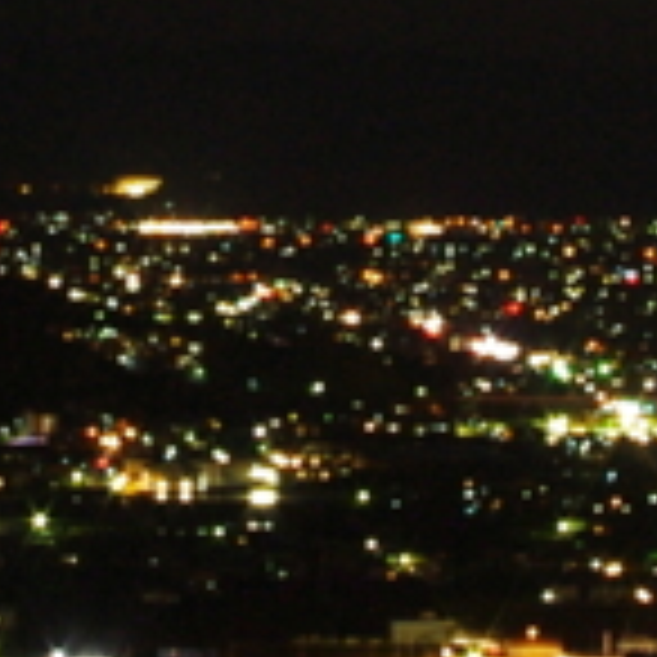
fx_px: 3844
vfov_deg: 9.7
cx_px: 216
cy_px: 130
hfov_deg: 9.8
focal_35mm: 179
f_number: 7.1
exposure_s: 8
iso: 800
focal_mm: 20
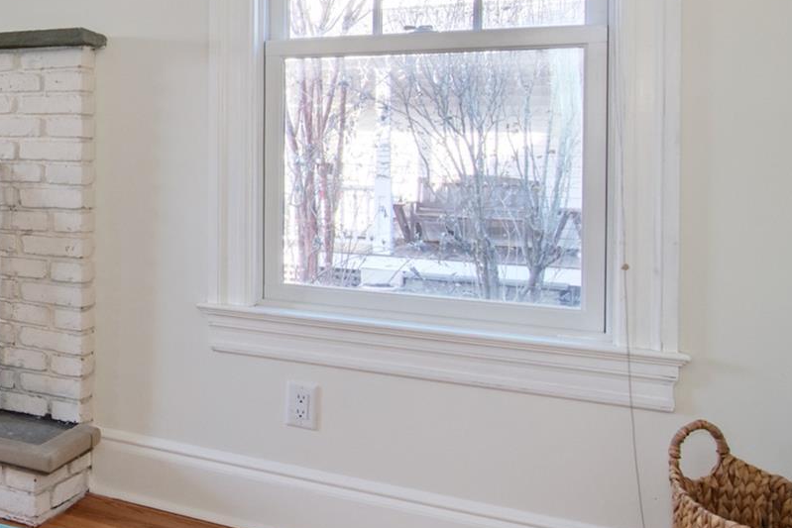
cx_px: -165
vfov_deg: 30.6
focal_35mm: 42
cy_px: 75
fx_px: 930
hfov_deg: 35.8
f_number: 8
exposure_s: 1/30
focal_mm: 11
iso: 640
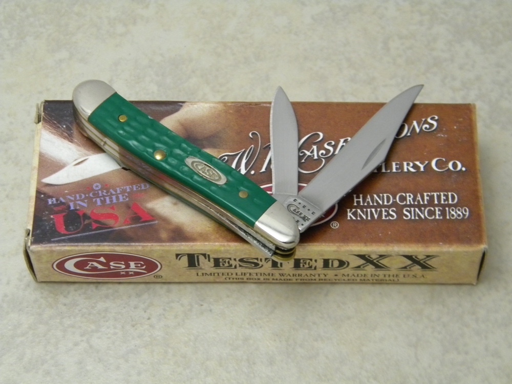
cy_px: 192
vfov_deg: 17.8
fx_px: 1228
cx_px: 256
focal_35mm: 83
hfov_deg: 23.6
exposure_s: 1/28
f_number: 4.5
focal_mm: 15.1
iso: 400
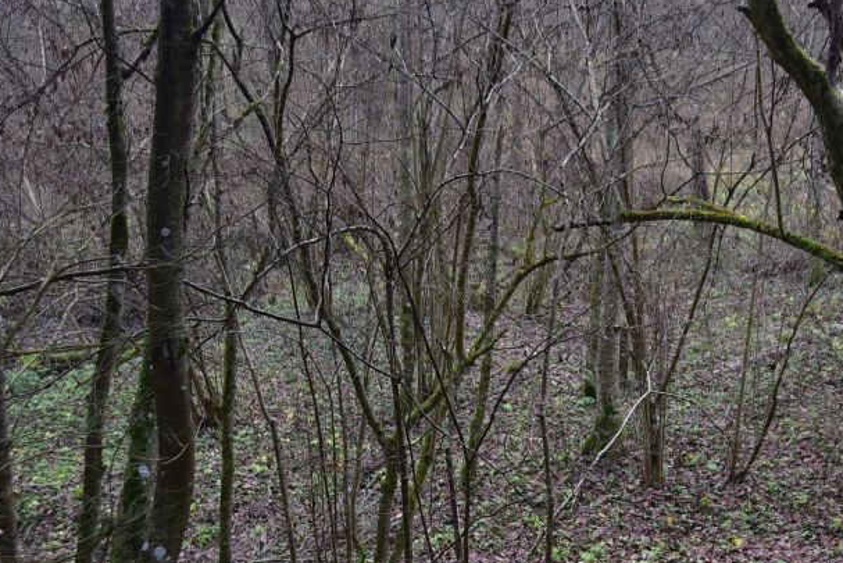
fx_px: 2506
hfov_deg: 18.9
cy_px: 395
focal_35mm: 107
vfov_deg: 12.8
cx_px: 682
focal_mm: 50
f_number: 2.8
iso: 400
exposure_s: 1/100
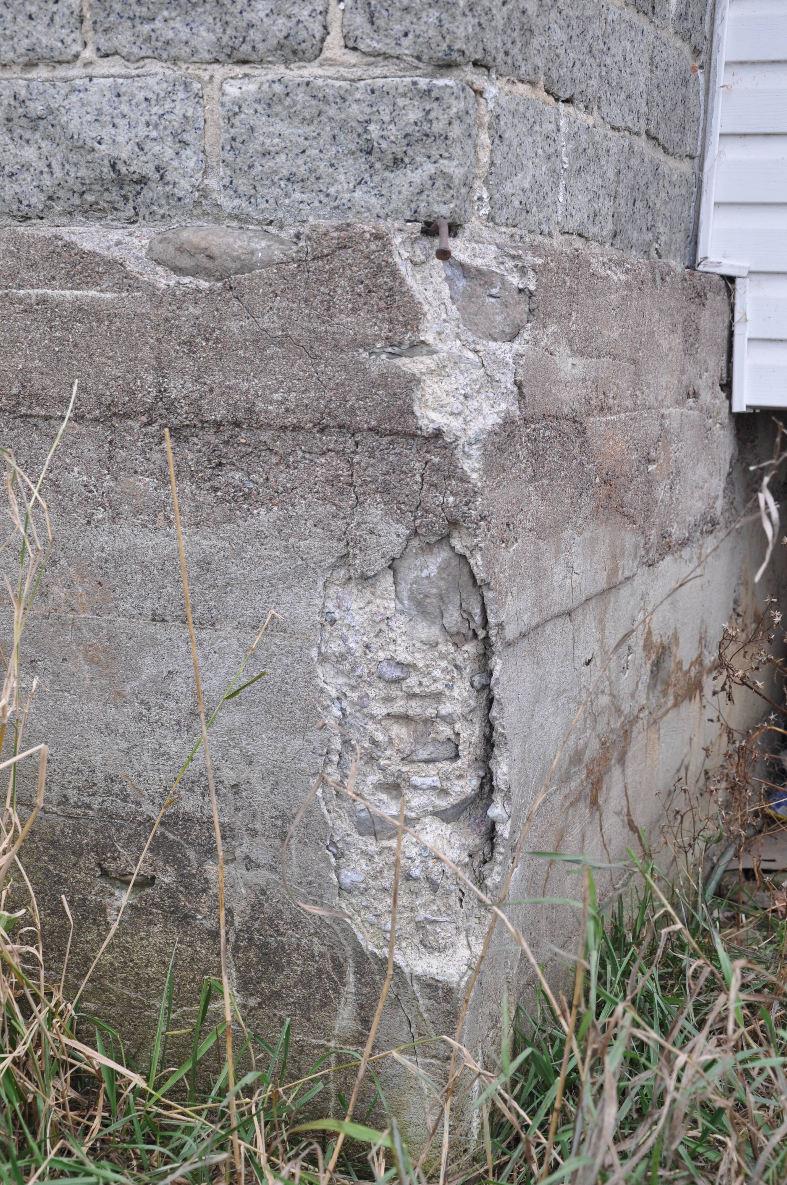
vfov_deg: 35.1
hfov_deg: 23.7
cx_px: 394
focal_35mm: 57
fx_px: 1874
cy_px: 592
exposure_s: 1/125
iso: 360
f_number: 5.6
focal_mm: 38
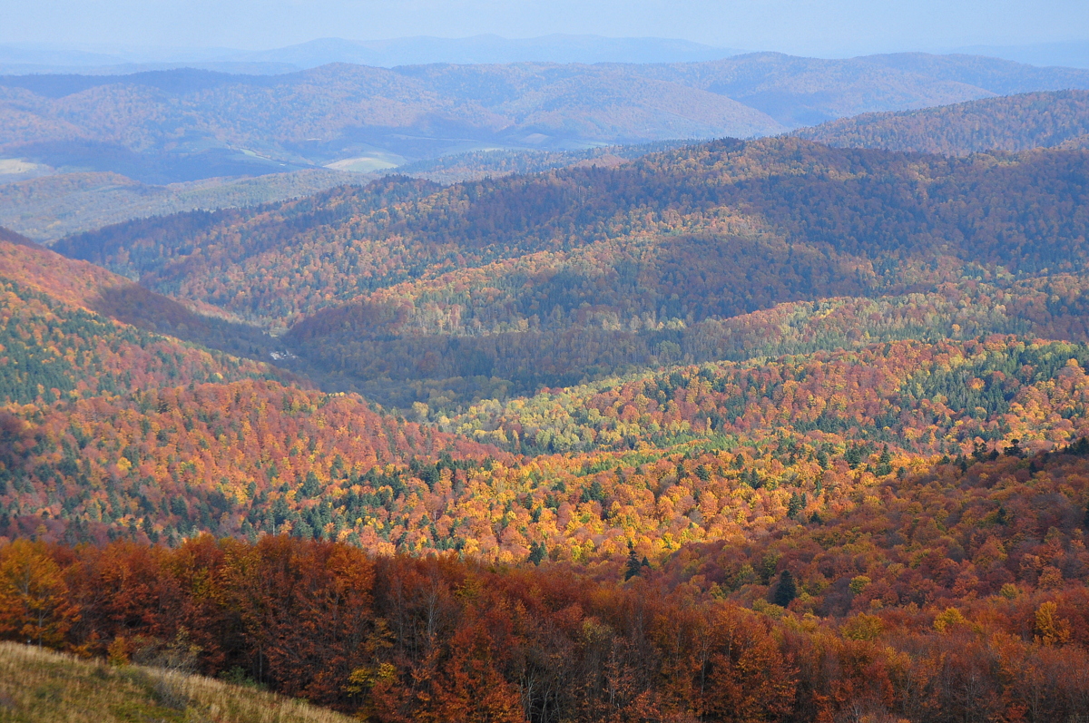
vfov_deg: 18.9
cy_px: 362
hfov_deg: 28.1
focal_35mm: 72
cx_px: 544
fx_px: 2175
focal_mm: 48
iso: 400
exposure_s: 1/320
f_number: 9
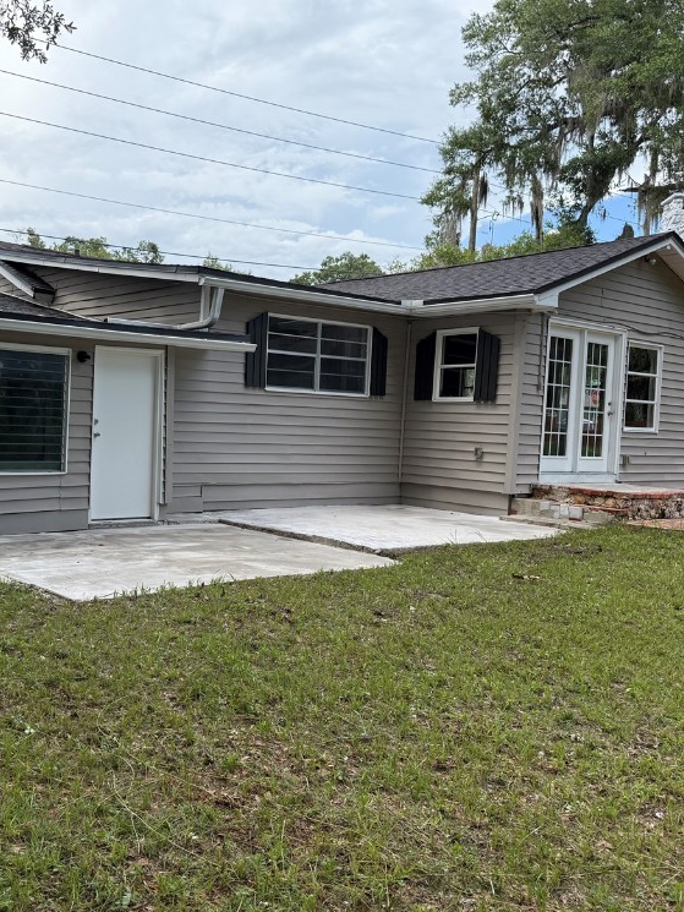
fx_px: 869
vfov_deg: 55.3
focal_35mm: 33
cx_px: 202
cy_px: 459
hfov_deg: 42.1
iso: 100
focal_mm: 6.76
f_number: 1.78
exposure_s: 1/1949
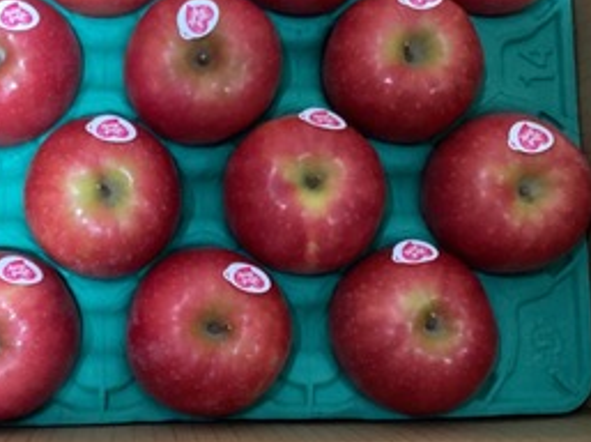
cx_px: 191
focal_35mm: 58
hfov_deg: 33.0
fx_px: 989
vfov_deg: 25.0
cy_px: 143
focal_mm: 3.3
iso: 320
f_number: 2.4
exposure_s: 1/30
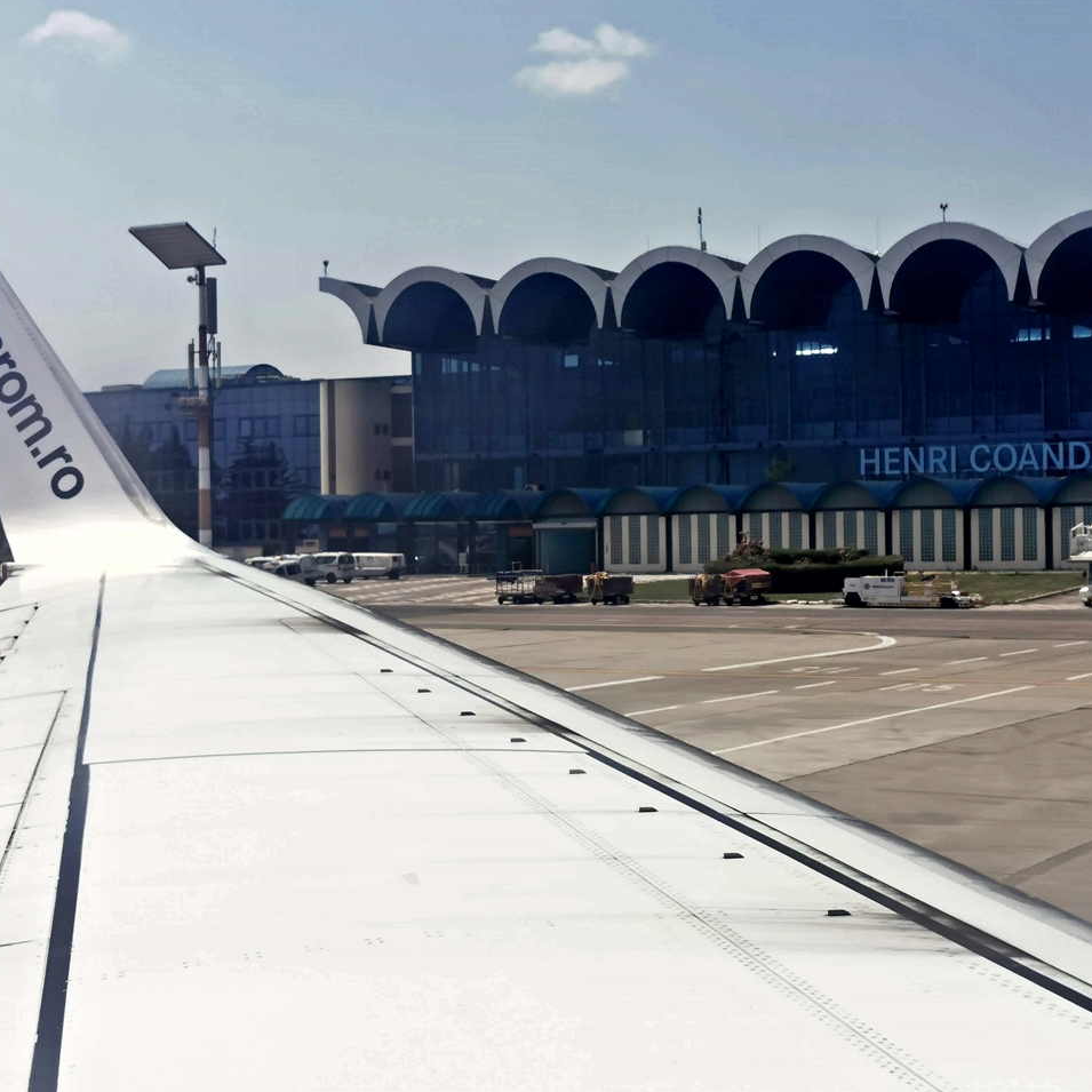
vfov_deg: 26.9
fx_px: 2284
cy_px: 545
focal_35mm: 64
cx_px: 613
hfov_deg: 26.9
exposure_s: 1/4695
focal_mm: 5.56
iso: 50
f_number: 1.6
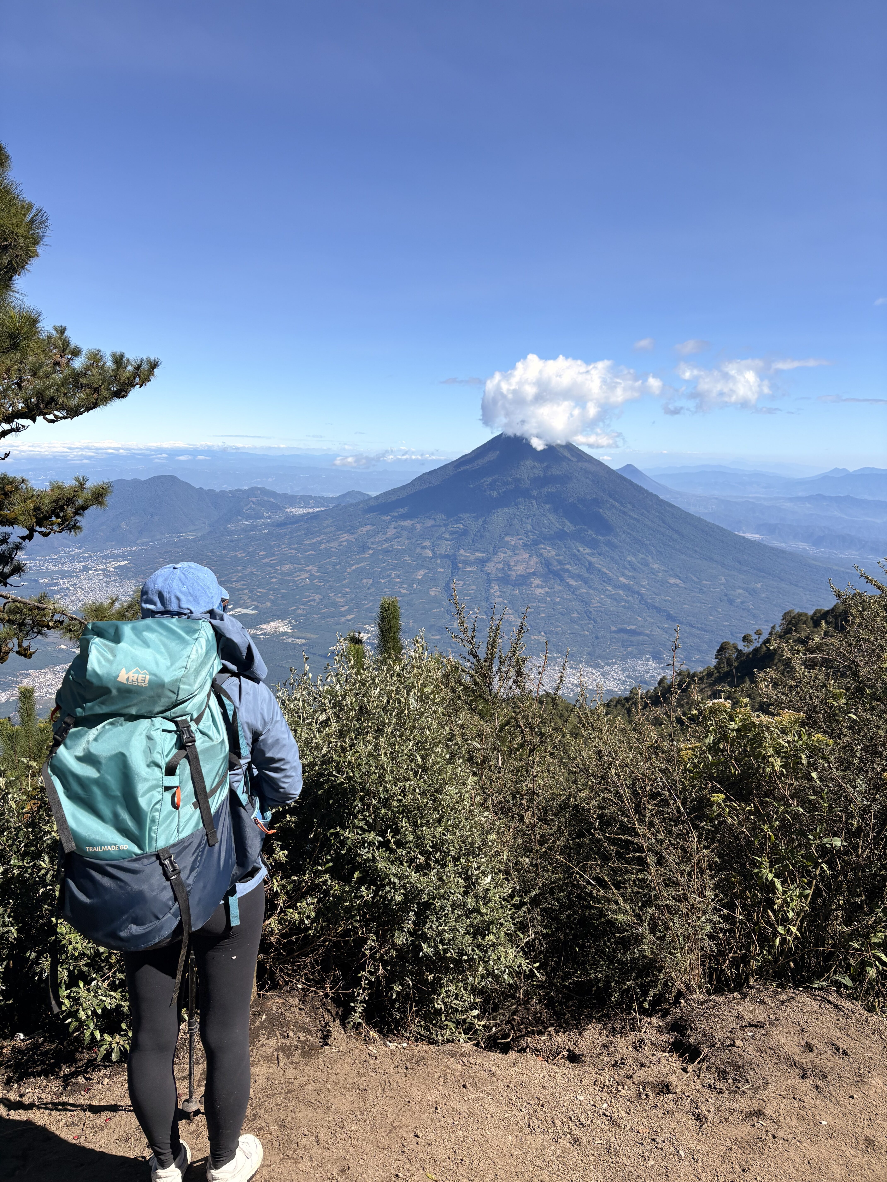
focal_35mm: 26
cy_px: 591
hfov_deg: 53.1
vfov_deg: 67.3
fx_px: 888
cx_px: 444
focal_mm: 5.96
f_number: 1.6
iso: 50
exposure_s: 1/3279
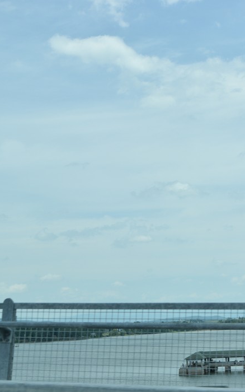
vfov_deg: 31.1
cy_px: 201
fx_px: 705
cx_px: 220
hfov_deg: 19.4
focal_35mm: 66
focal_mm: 28
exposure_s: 1/1250
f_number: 5.6
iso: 200
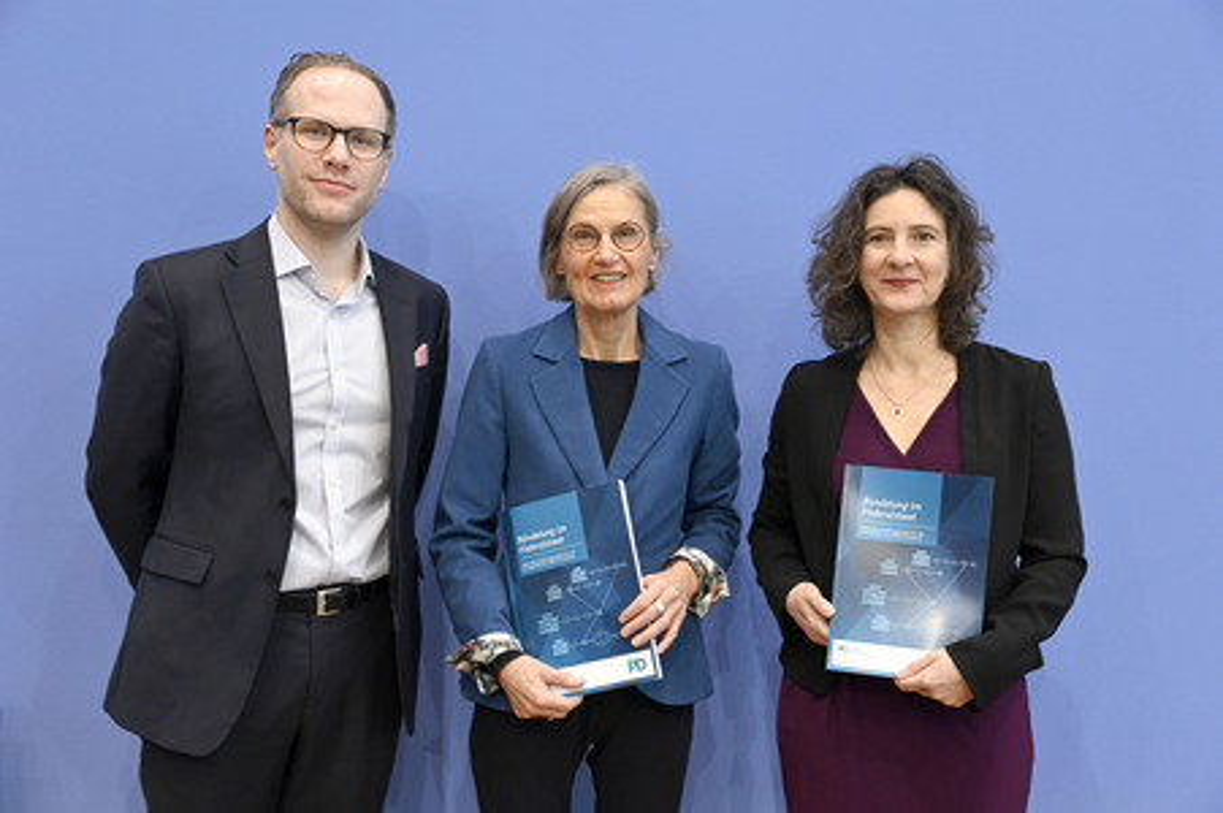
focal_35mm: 46
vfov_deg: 29.2
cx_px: 612
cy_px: 406
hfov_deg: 42.8
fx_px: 1562
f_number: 5
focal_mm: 46
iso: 5000
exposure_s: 1/400
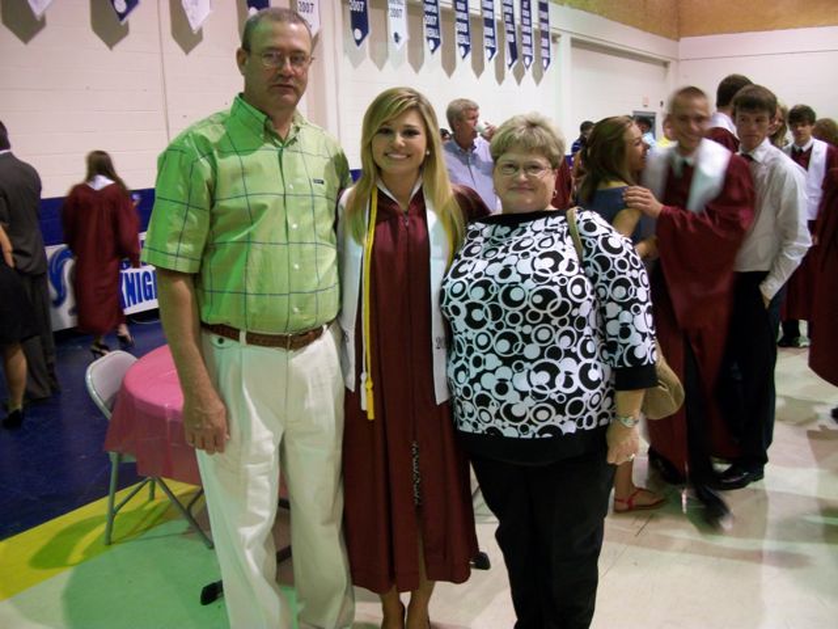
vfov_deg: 44.2
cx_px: 419
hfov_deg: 56.8
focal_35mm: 32
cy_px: 314
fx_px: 775
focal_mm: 5.7
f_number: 2.9
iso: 160
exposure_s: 1/13
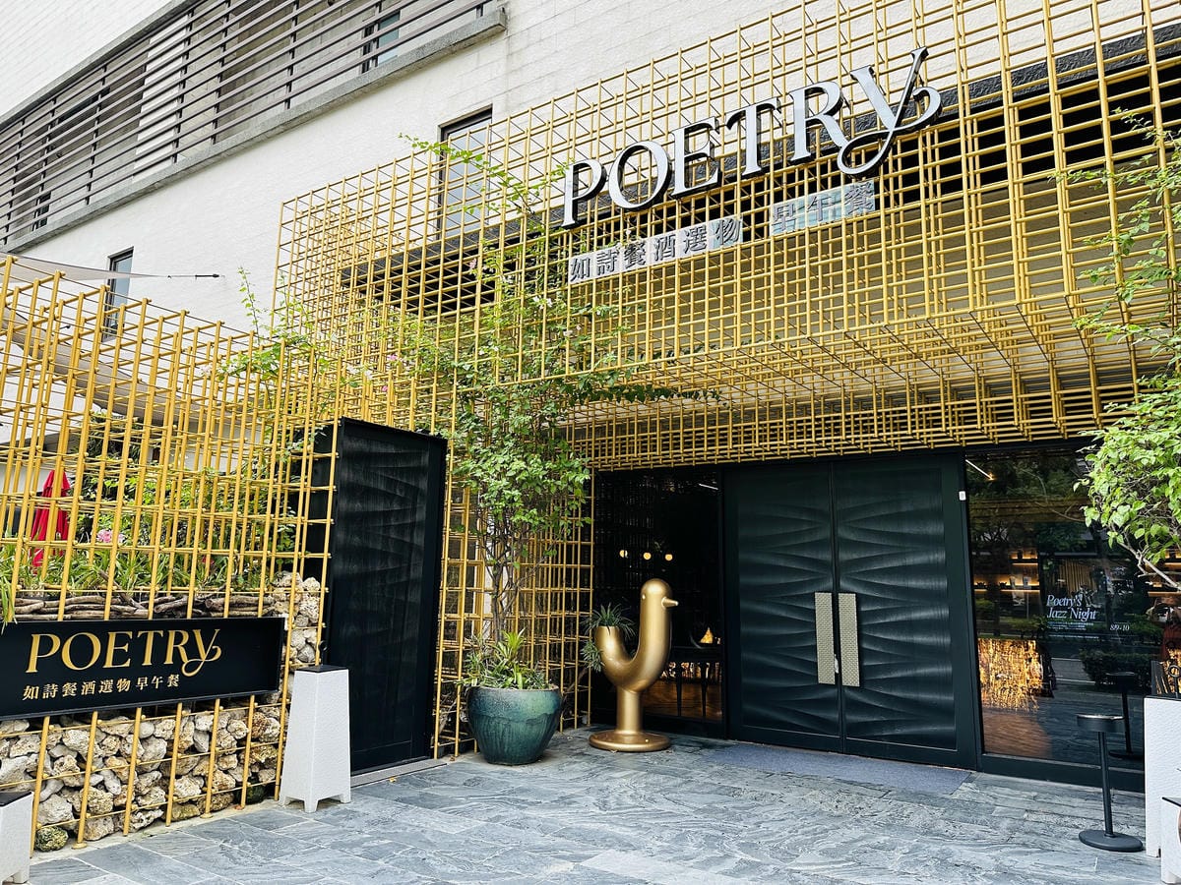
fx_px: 819
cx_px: 590
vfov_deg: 56.8
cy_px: 442
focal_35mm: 24
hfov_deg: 71.6
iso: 64
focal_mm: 6.86
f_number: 1.78
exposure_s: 1/127
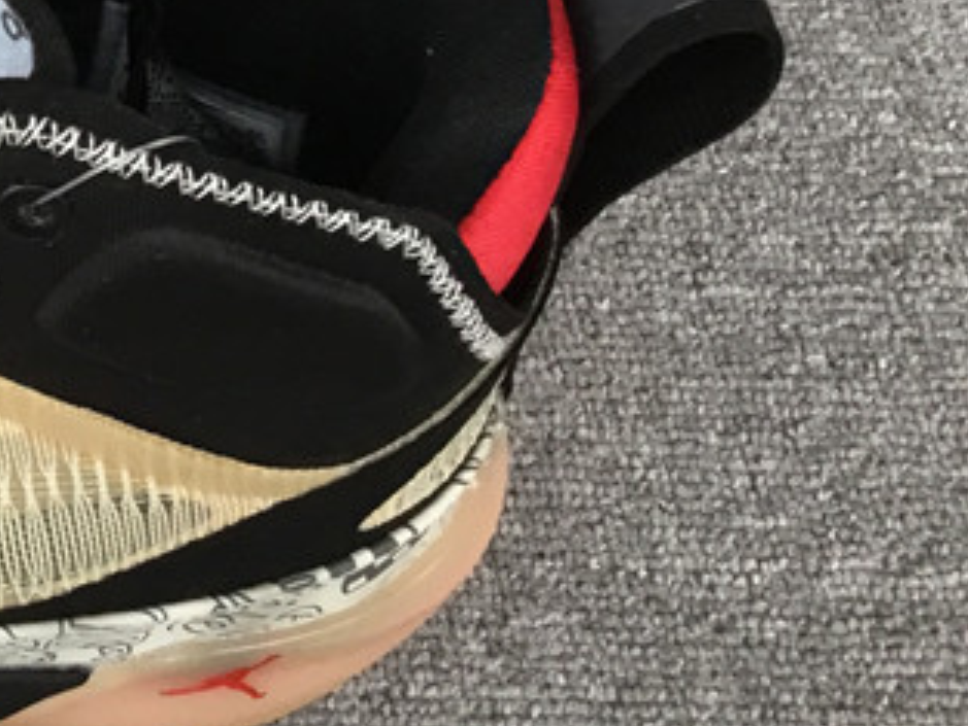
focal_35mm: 89
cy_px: -88
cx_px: -387
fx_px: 2490
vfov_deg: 16.1
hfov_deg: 19.7
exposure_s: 1/33
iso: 40
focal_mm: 3.3
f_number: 2.4
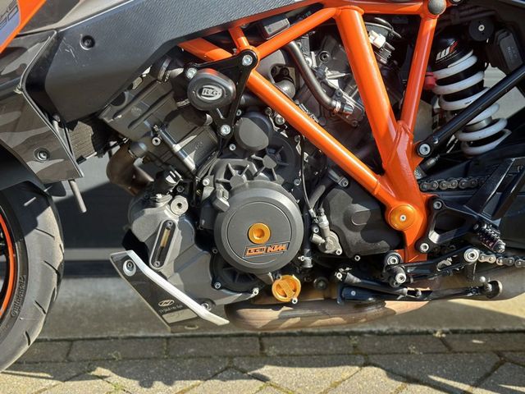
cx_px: 262
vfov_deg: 30.3
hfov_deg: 39.7
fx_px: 728
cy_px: 197
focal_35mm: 48
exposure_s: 1/773
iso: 80
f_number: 1.78
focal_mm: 6.86
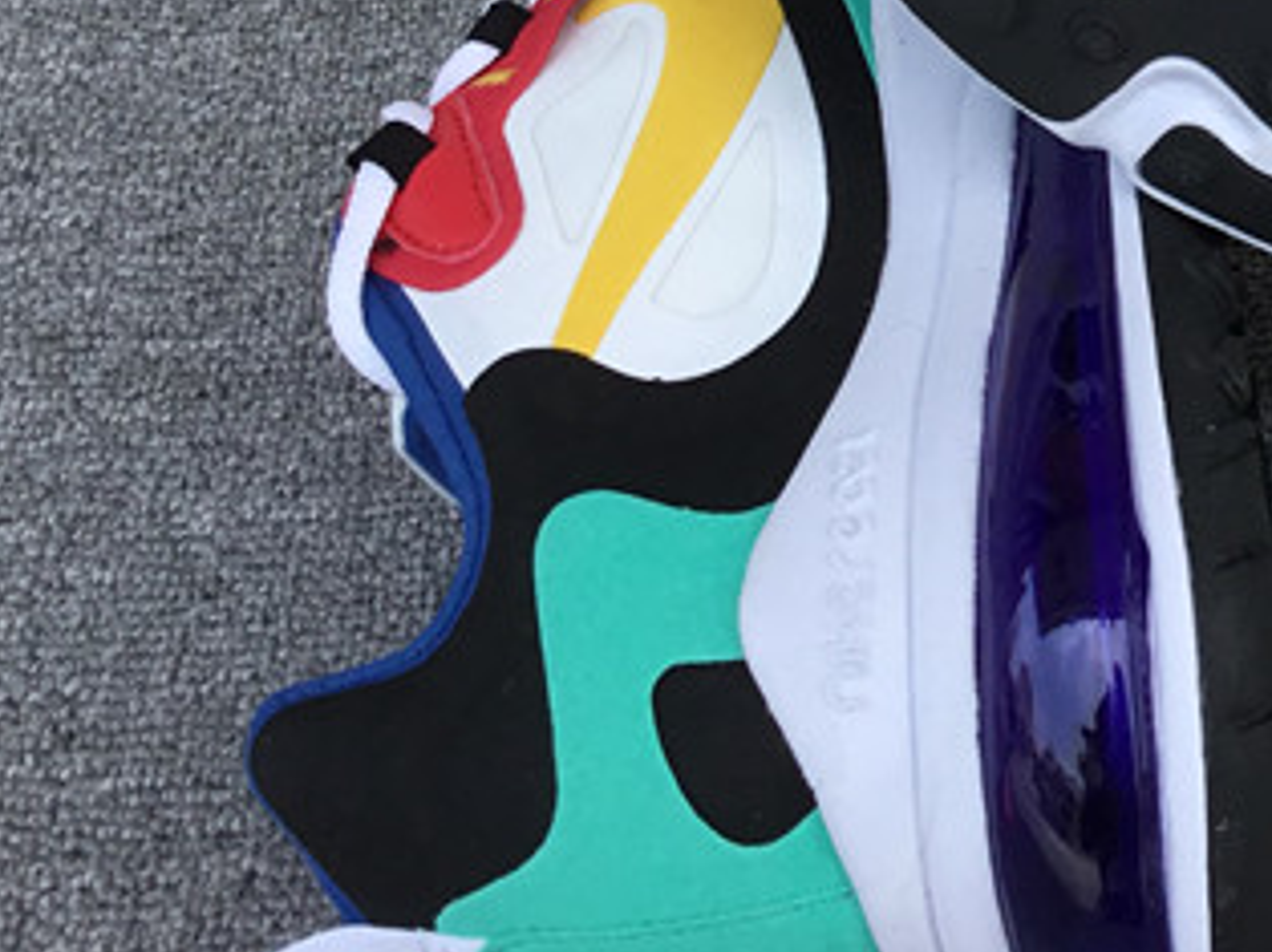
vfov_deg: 17.9
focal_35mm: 79
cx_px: 1345
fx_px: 2901
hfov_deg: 23.4
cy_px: -134
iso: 25
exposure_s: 1/445
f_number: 2.4
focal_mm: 3.3
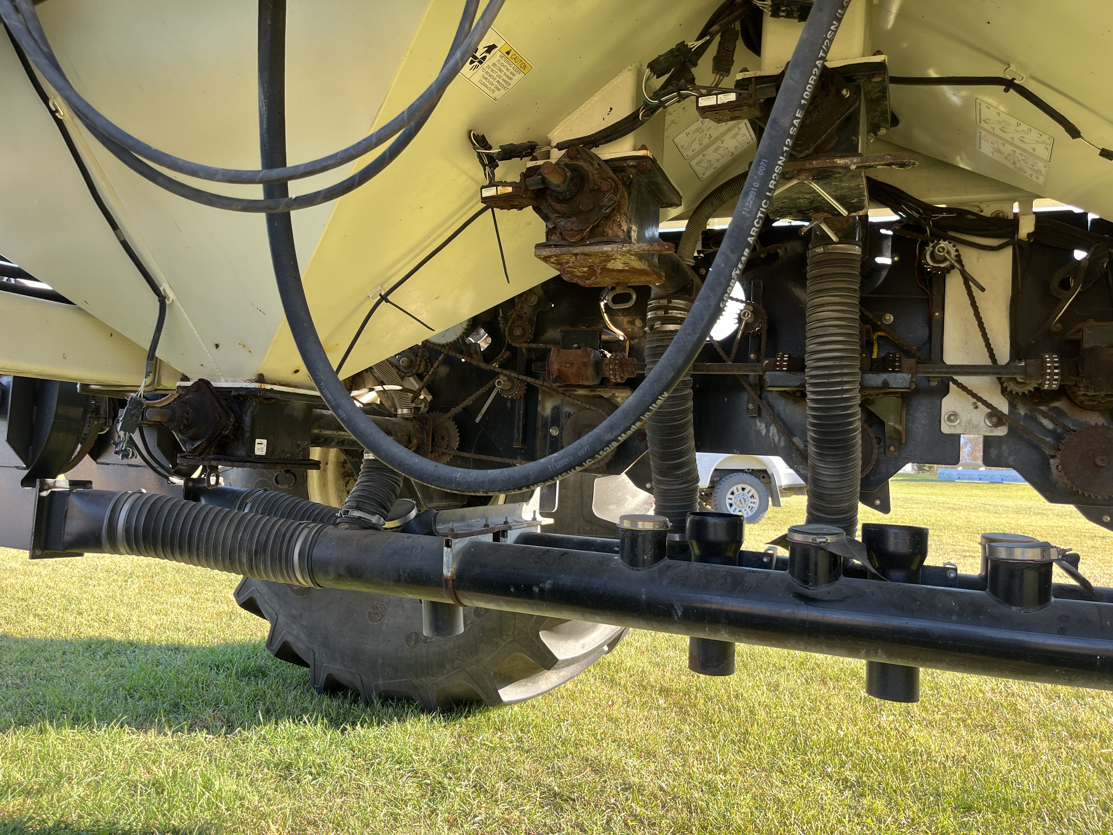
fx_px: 836
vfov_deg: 53.1
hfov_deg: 67.3
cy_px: 418
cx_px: 556
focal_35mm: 26
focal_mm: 5.1
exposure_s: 1/148
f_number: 1.6
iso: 40
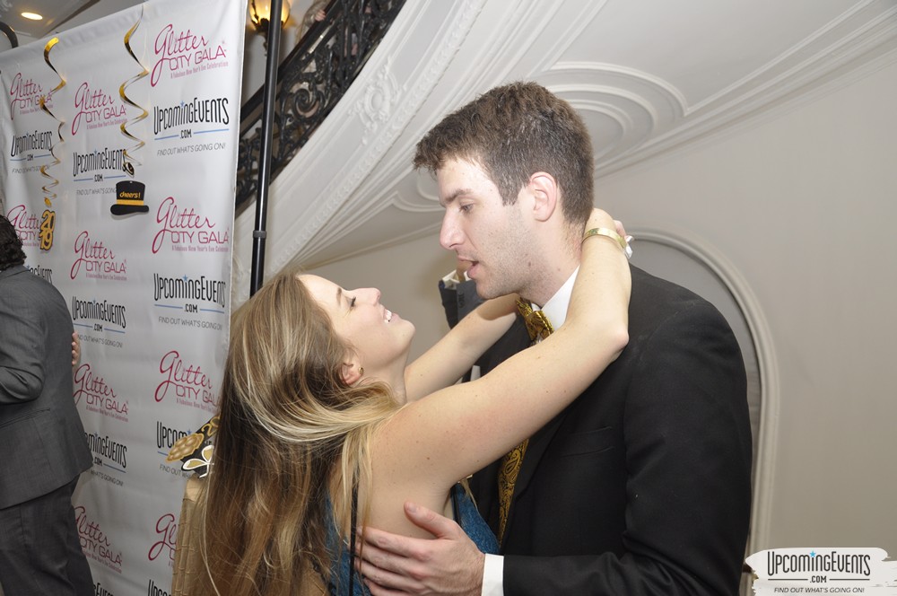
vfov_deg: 41.6
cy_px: 298
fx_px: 784
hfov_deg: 59.6
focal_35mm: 32
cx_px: 448
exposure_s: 1/60
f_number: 5
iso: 400
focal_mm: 21
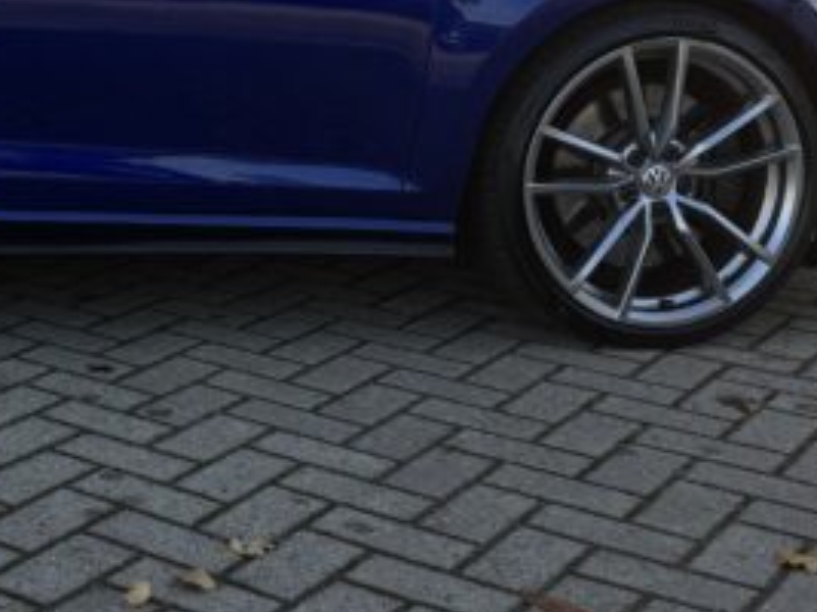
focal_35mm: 72
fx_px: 1699
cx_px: -43
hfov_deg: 25.4
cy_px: 34
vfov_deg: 19.9
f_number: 1.78
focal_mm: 6.76
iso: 80
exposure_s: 1/1560
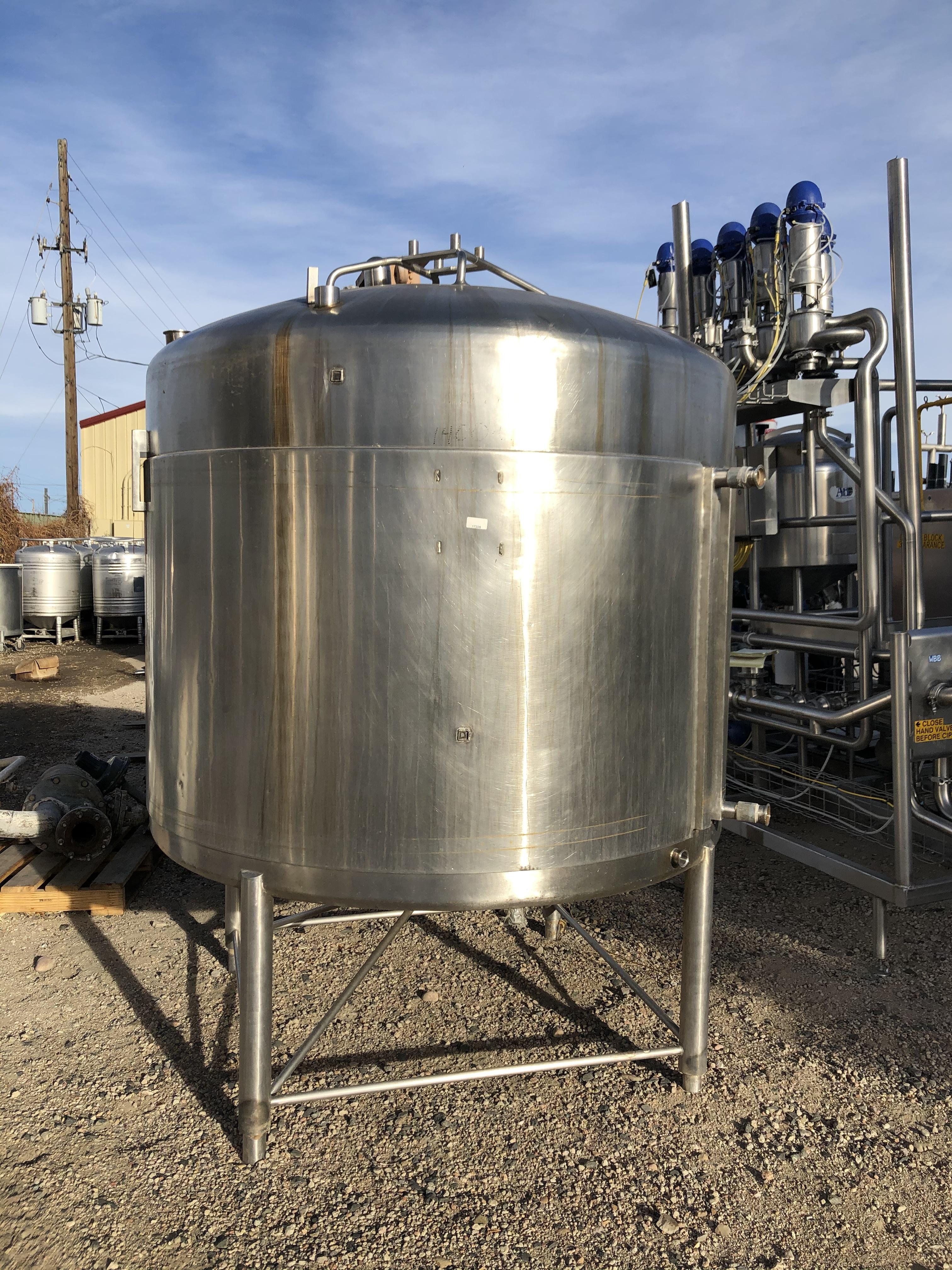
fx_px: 1027
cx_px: 476
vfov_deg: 63.4
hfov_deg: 49.7
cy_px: 635
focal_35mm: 28
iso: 20
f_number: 1.8
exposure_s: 1/1567
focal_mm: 3.99
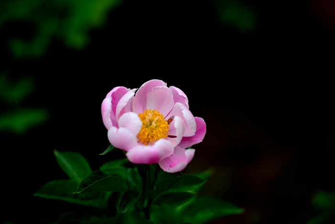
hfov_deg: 10.3
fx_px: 1861
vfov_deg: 6.9
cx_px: 168
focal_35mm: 200
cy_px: 112
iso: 200
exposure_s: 1/1600
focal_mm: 200
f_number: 2.8
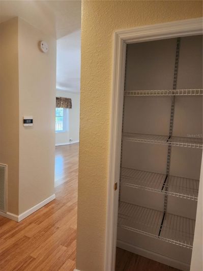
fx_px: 180
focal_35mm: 23
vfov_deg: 73.9
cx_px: 102
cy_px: 136
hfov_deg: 58.9
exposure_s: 1/60
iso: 640
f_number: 1.8
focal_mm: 6.4
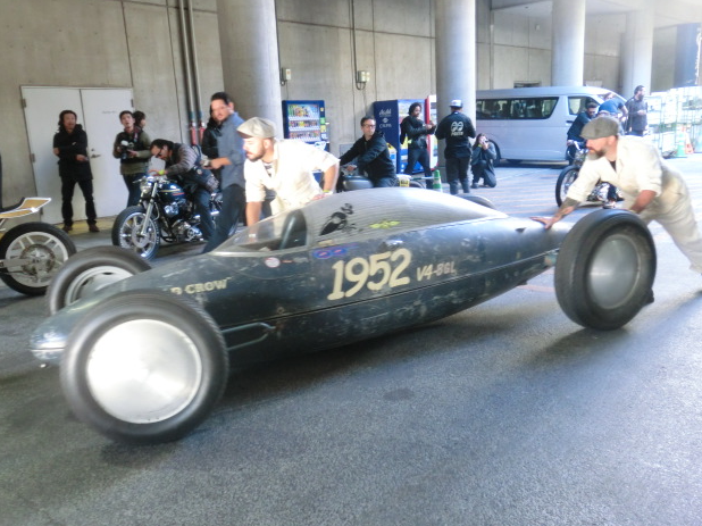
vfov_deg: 48.2
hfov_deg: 61.7
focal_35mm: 29
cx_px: 341
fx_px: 588
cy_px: 260
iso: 640
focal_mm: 5
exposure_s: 1/60
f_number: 3
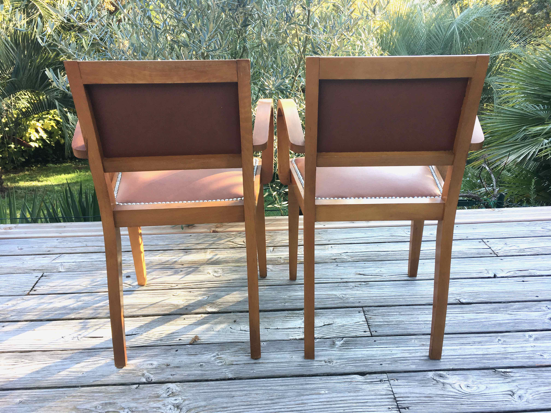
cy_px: 206
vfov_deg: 48.2
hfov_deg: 61.7
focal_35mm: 29
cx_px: 276
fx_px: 462
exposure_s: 1/100
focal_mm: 4.15
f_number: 2.2
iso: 32
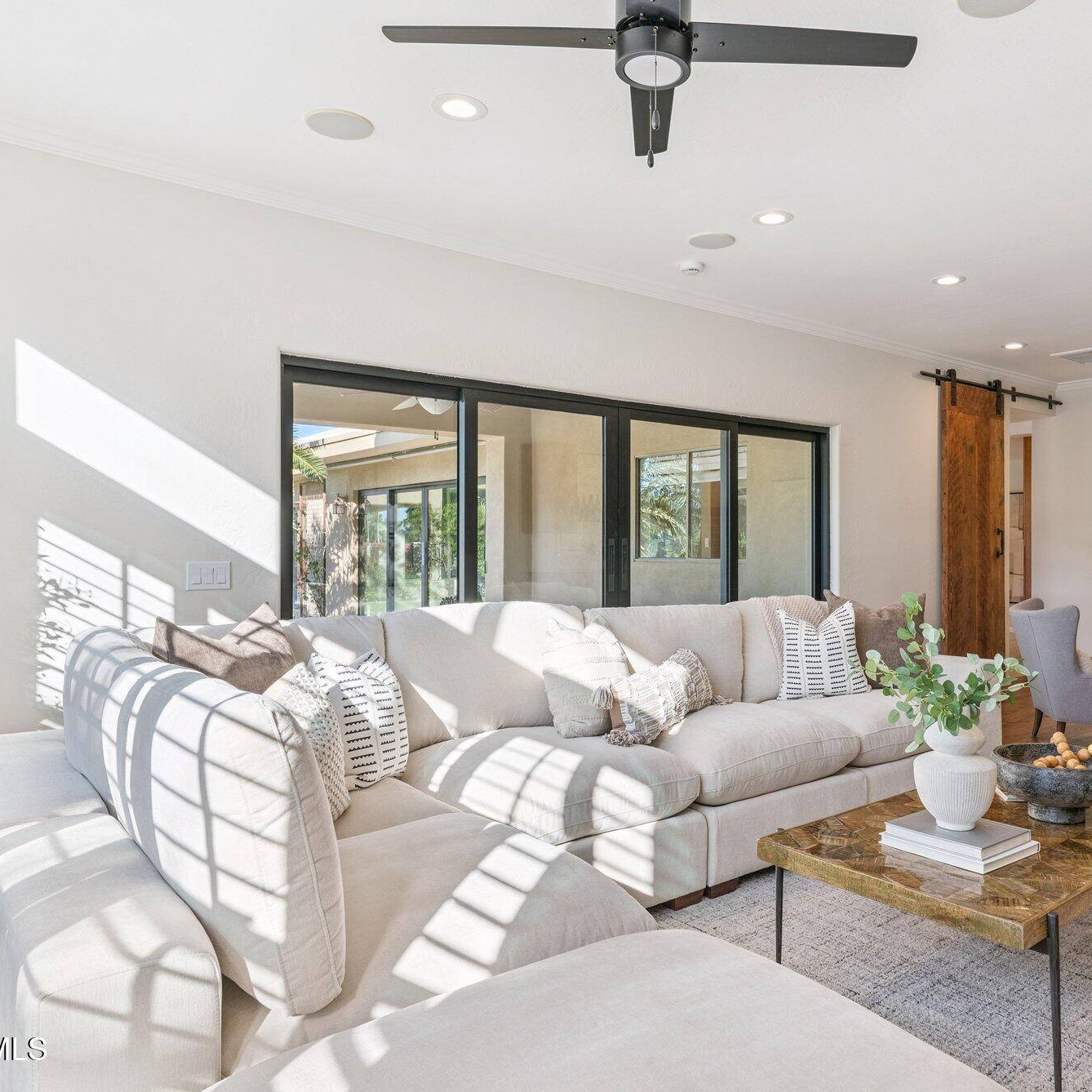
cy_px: 544
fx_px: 928
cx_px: 695
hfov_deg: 60.0
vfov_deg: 60.9
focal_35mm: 26
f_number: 8
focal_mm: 20
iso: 320
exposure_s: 1/160
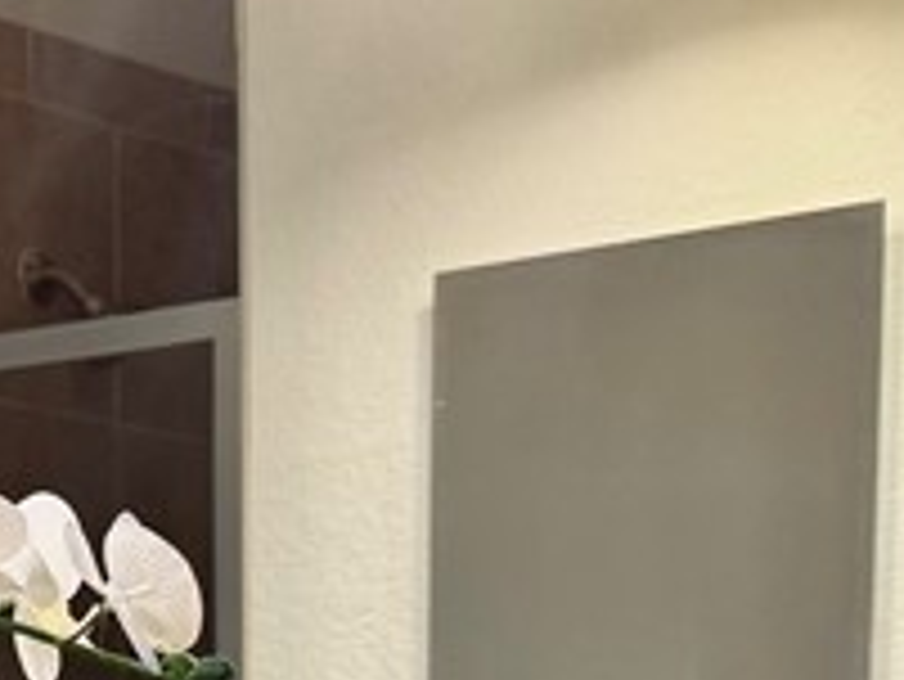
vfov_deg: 10.9
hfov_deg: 16.0
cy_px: 1437
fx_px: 3188
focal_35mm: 122
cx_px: 99
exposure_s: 1/120
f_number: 1.78
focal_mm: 6.76
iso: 100
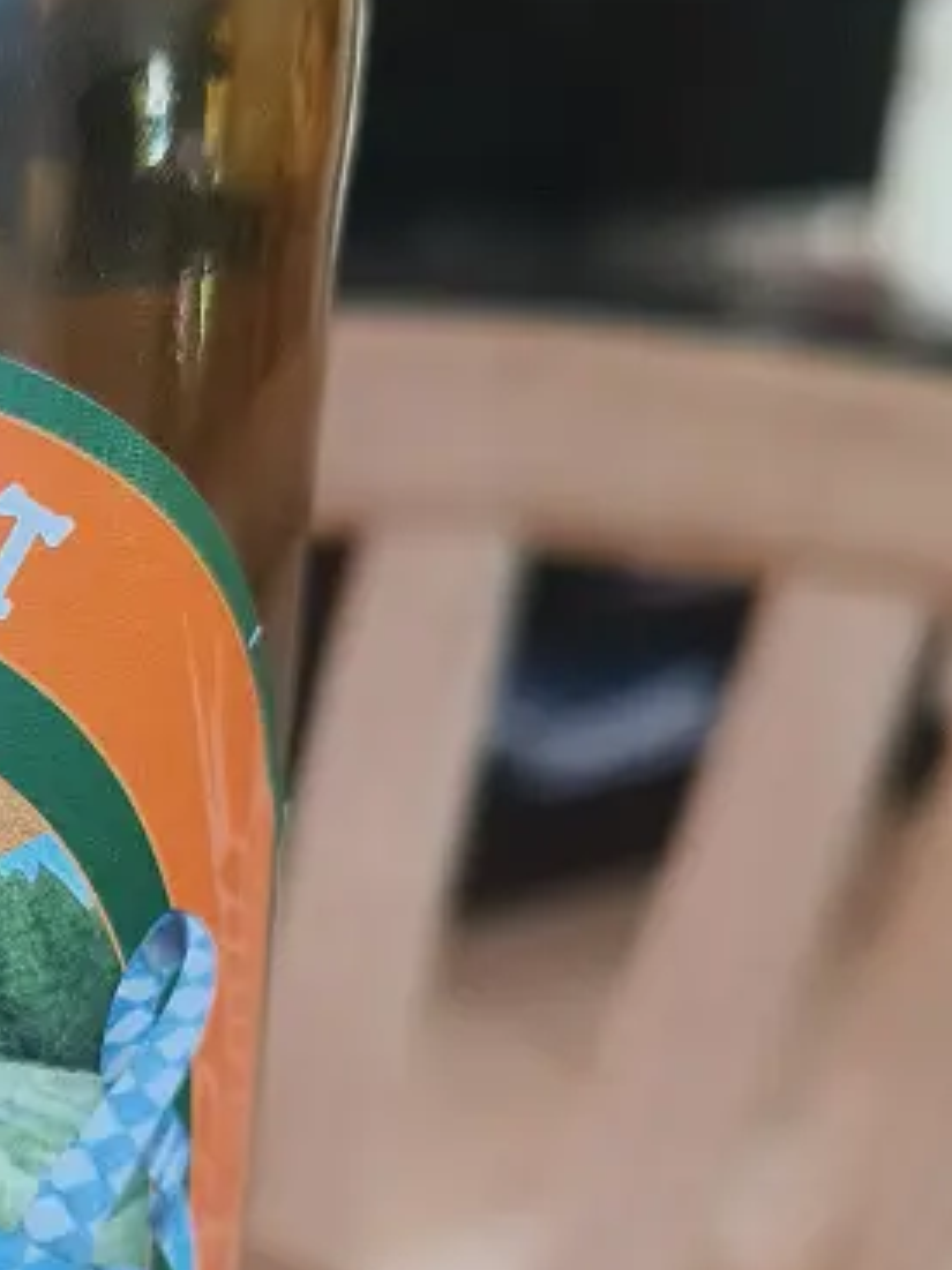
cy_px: 972
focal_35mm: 67
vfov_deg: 28.5
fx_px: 2458
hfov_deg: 20.6
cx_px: -156
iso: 125
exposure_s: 1/50
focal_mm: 5.59
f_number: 2.8
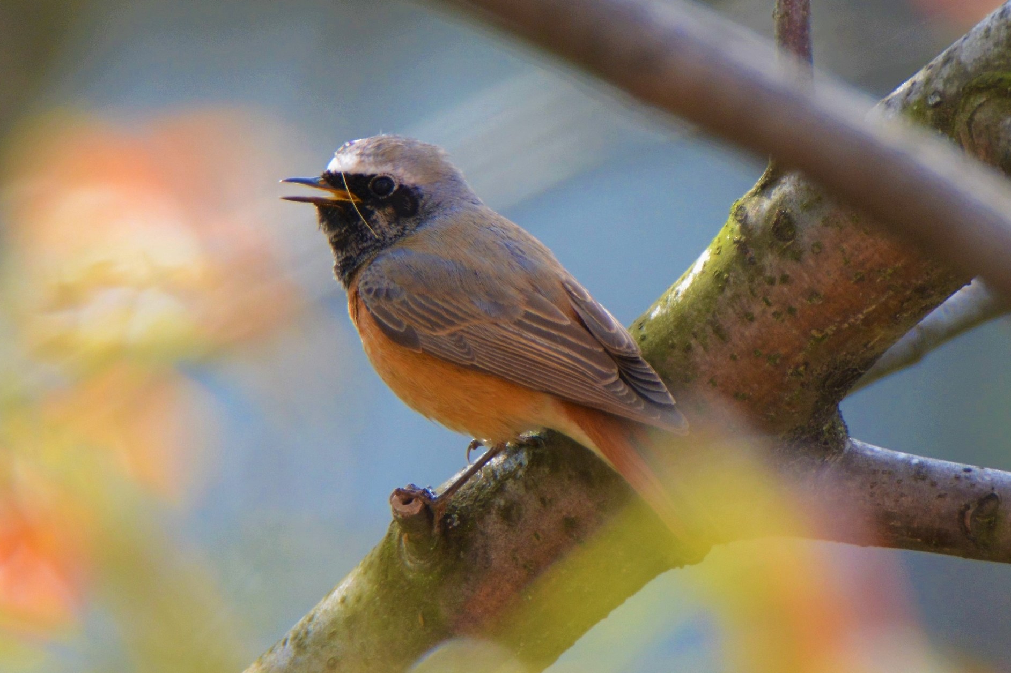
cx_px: 502
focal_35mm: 1146
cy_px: 326
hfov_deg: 1.8
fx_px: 32176
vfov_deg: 1.2
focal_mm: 600
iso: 800
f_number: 6.3
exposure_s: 1/500
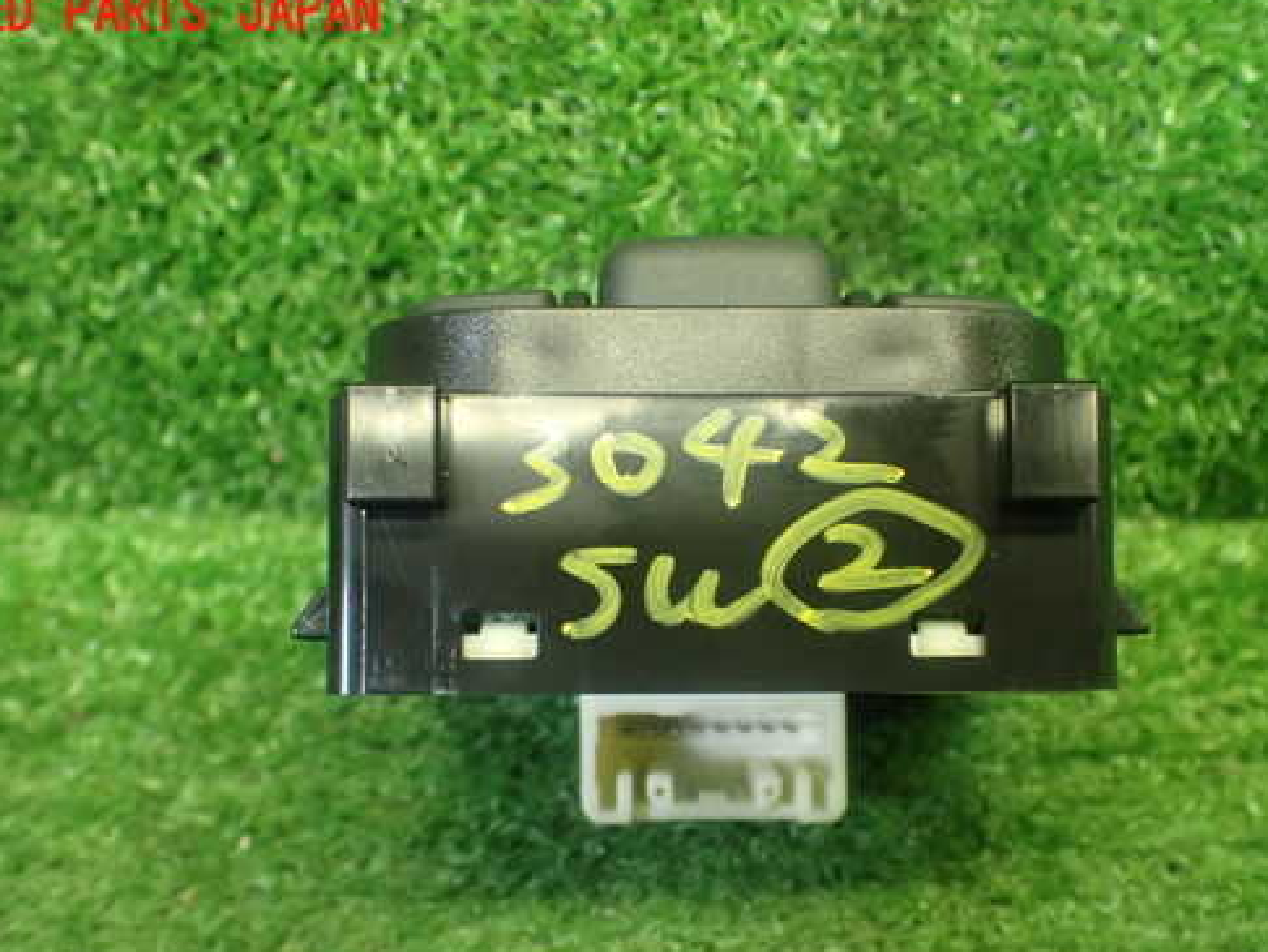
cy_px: 569
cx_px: 689
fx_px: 1356
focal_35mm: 37
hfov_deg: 50.1
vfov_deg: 38.5
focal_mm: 5.4
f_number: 2.3
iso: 800
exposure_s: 1/100
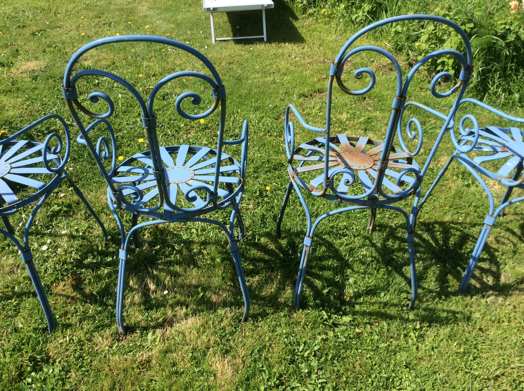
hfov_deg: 56.9
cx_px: 262
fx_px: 484
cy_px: 196
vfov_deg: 44.1
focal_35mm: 32
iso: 32
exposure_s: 1/784
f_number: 2.4
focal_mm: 3.3
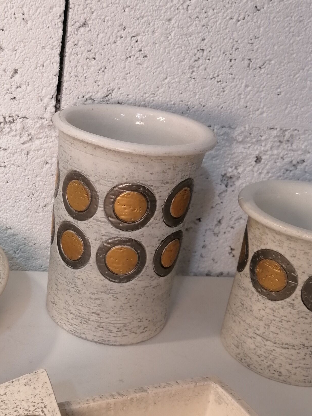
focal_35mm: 52
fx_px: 625
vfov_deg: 36.8
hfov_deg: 27.0
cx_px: 24
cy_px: 212
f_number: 1.8
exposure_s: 1/33.3
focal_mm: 5.4
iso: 64
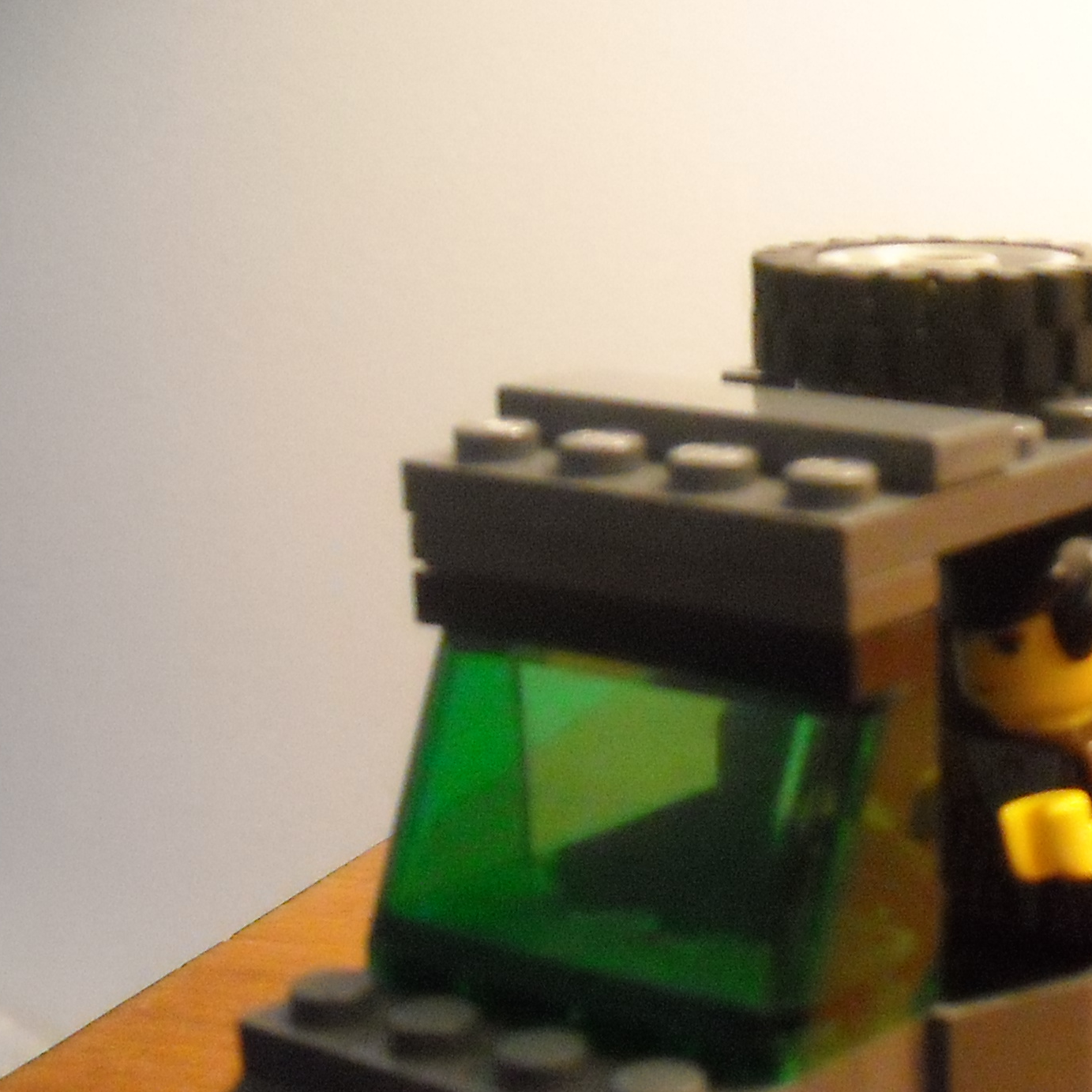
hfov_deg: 22.6
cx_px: 1139
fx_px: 2605
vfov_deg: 23.4
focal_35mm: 73
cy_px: 825
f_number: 2.8
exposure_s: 1/80
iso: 800
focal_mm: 5.7
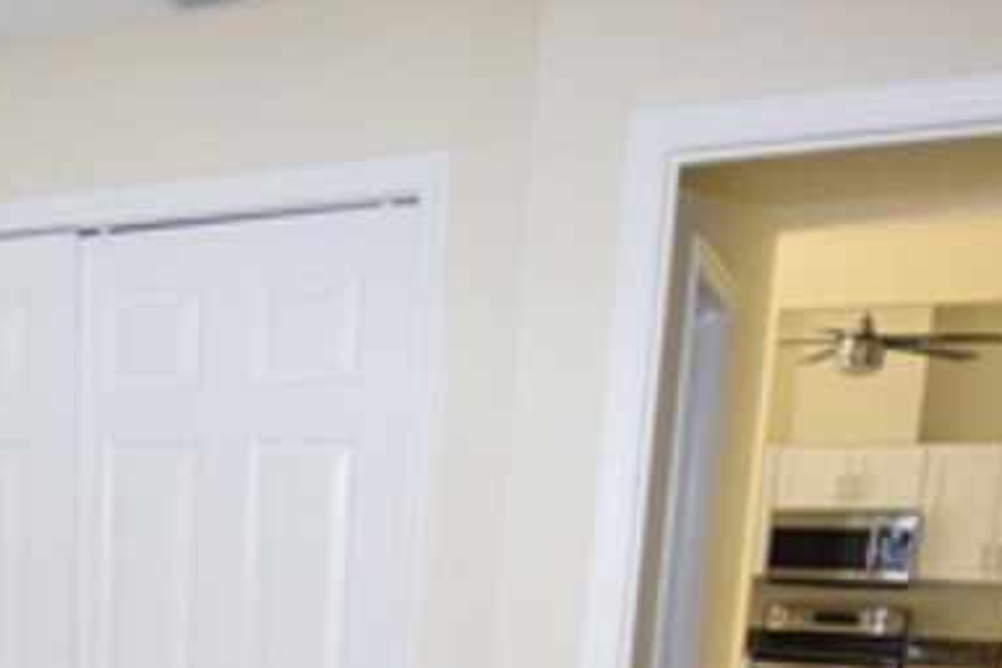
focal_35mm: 50
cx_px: 52
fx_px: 1392
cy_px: 856
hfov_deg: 36.5
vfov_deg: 23.9
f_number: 4.5
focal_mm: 10
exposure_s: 1/80
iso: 800
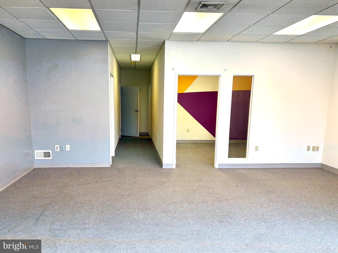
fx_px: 254
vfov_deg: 53.1
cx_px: 169
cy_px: 126
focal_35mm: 26
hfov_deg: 67.3
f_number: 1.6
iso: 100
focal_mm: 5.96
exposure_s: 1/120
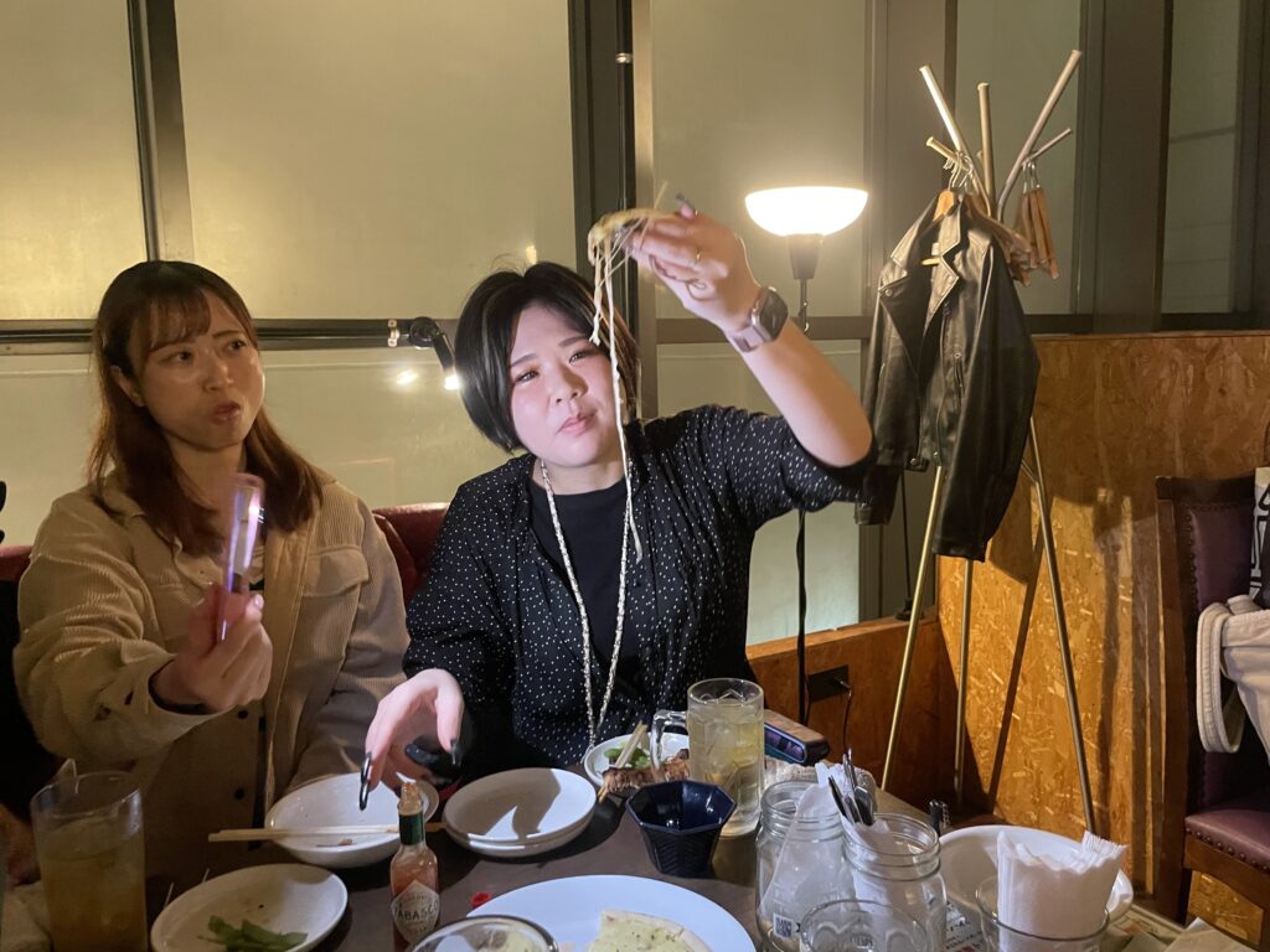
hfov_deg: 67.3
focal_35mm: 26
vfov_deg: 53.1
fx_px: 954
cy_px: 476
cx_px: 635
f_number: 1.6
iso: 640
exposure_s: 1/30
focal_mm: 4.2
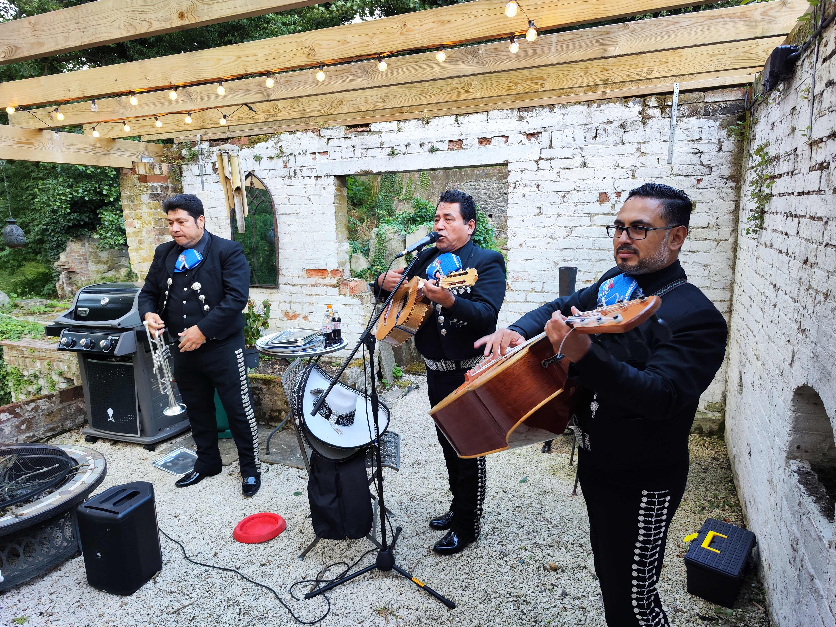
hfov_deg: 73.9
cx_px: 418
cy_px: 314
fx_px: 555
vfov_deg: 58.9
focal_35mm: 23
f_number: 1.69
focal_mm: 7.01
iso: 576
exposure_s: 1/100
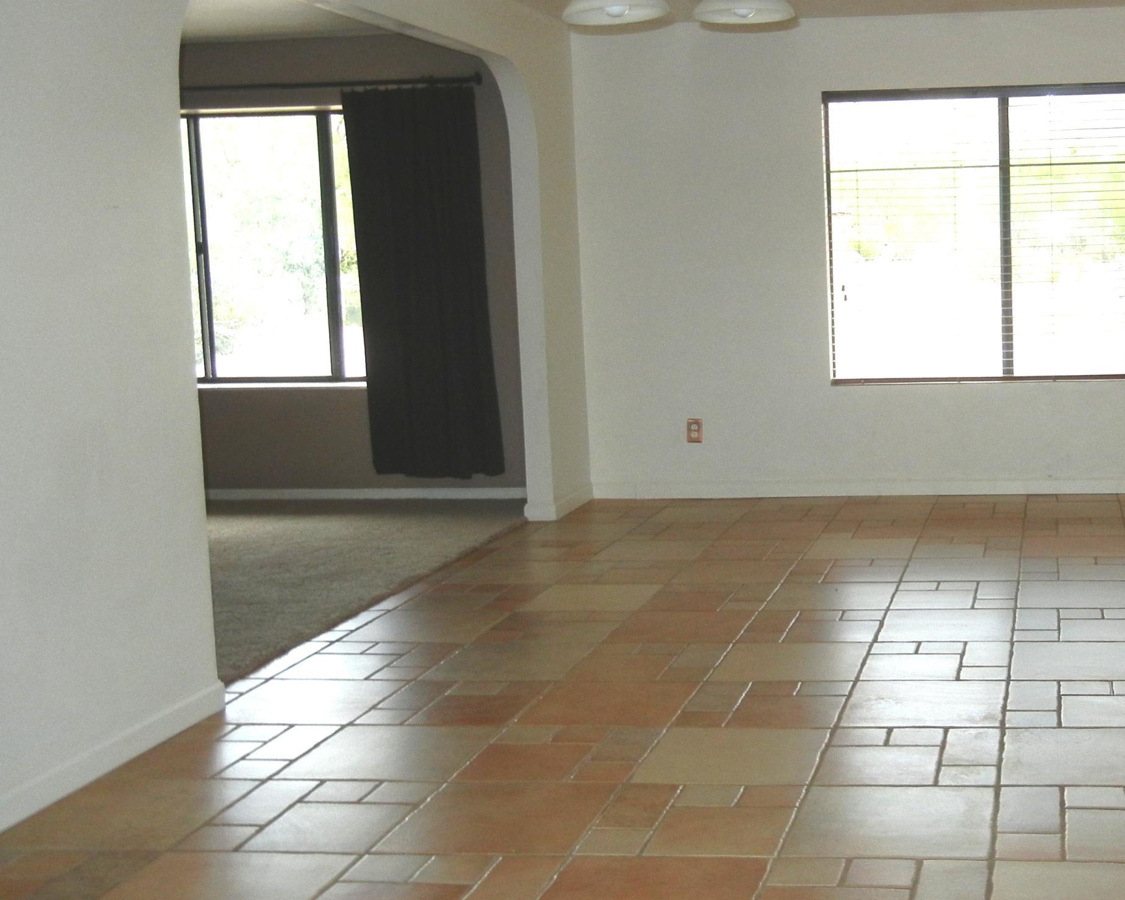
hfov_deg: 37.4
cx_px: 905
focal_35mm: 48
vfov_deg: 31.4
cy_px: 408
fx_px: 1598
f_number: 3.5
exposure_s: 1/181
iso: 160
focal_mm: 5.4
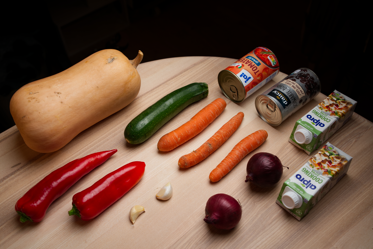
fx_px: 363
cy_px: 124
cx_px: 186
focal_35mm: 35
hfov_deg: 54.4
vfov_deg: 37.9
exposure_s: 1/125
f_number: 5.6
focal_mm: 35
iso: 320
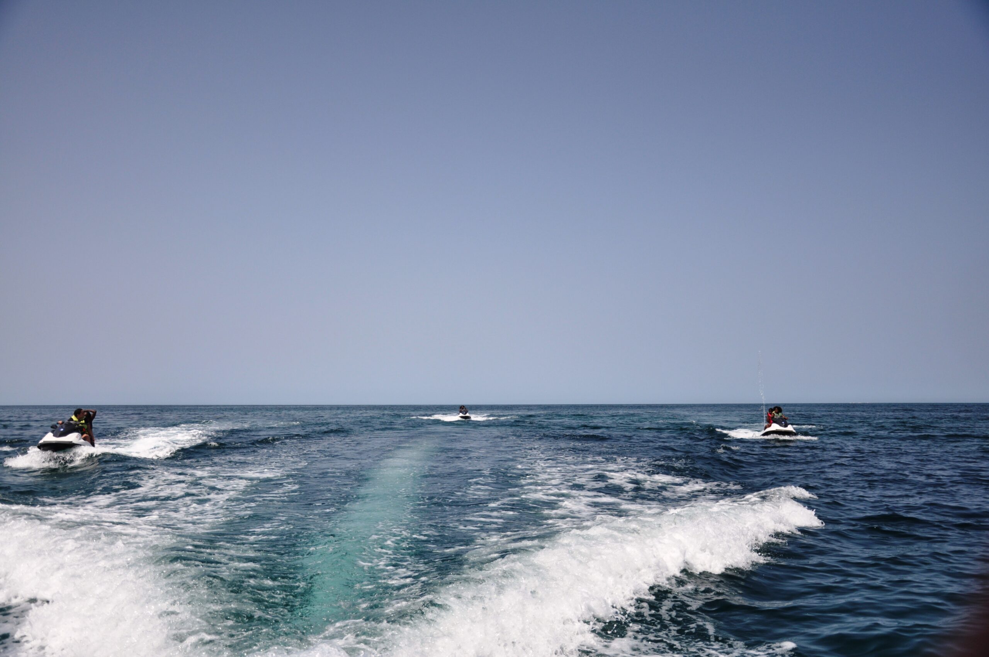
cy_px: 328
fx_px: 864
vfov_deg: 41.6
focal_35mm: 32
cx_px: 494
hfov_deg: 59.6
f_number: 4
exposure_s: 1/4000
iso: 200
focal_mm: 21
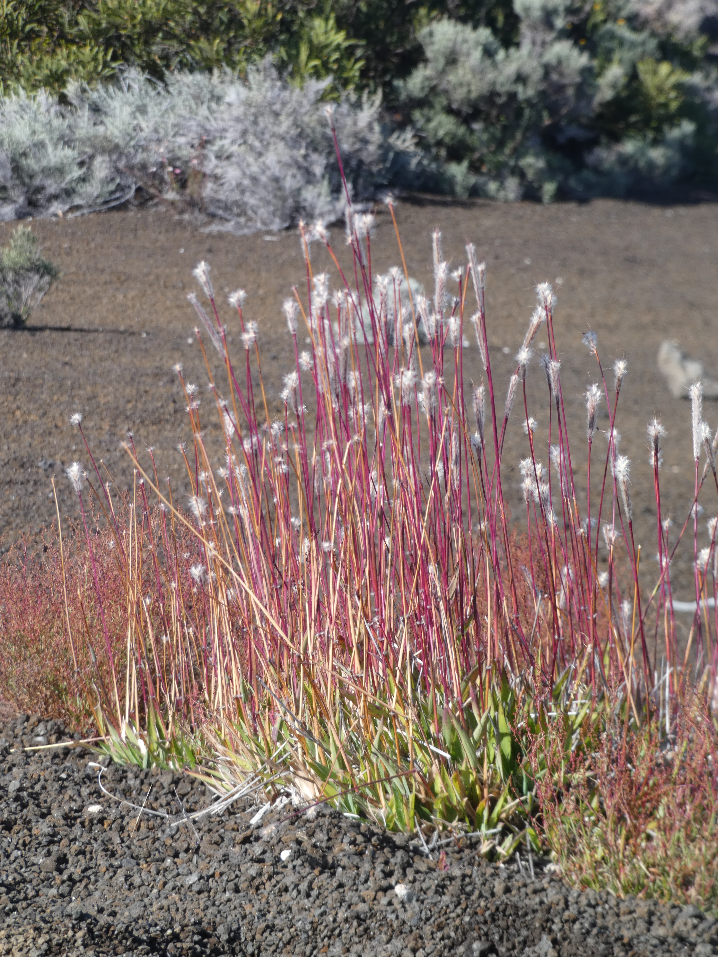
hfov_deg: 5.9
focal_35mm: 250
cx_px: 359
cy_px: 478
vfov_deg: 7.9
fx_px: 6914
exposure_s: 1/200
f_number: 5.5
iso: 80
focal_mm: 44.8
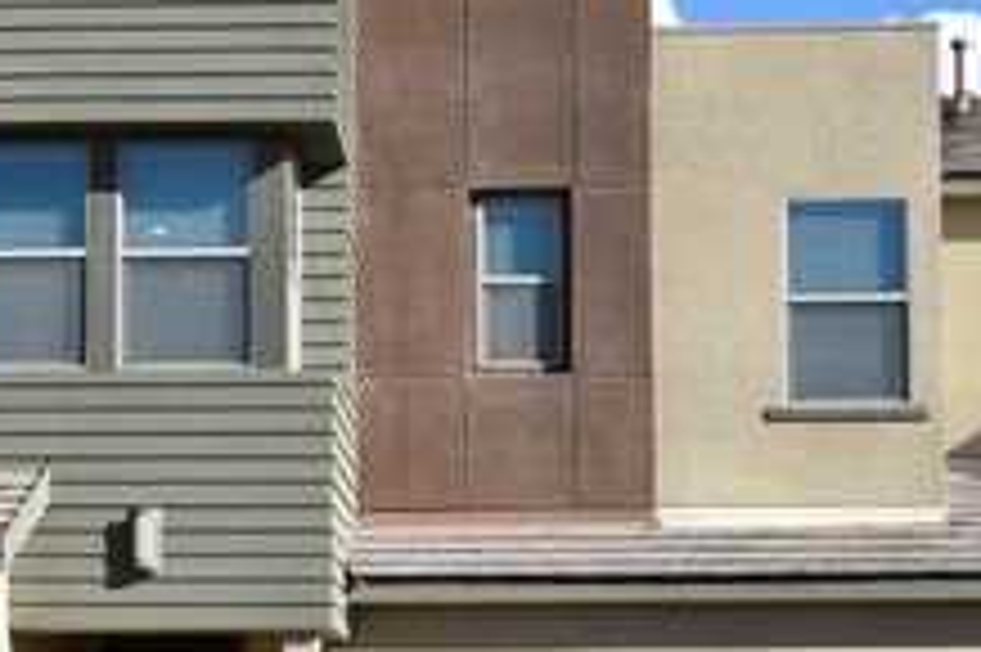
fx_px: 3186
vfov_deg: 11.7
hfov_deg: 17.4
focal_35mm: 117
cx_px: 274
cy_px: 479
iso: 200
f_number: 10
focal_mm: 34
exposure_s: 1/400
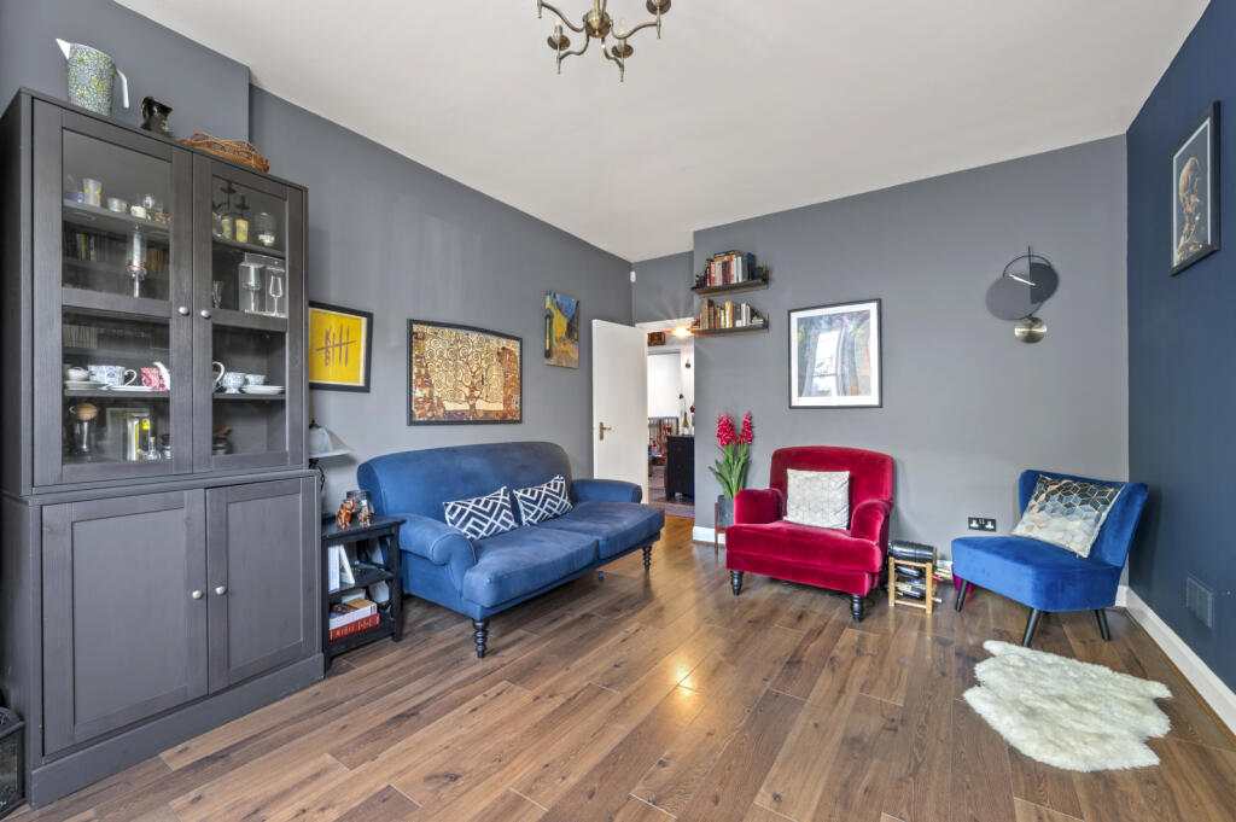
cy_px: 411
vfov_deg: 81.1
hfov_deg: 104.3
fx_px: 480
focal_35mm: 14
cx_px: 618
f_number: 16
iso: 200
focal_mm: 14
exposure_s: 15
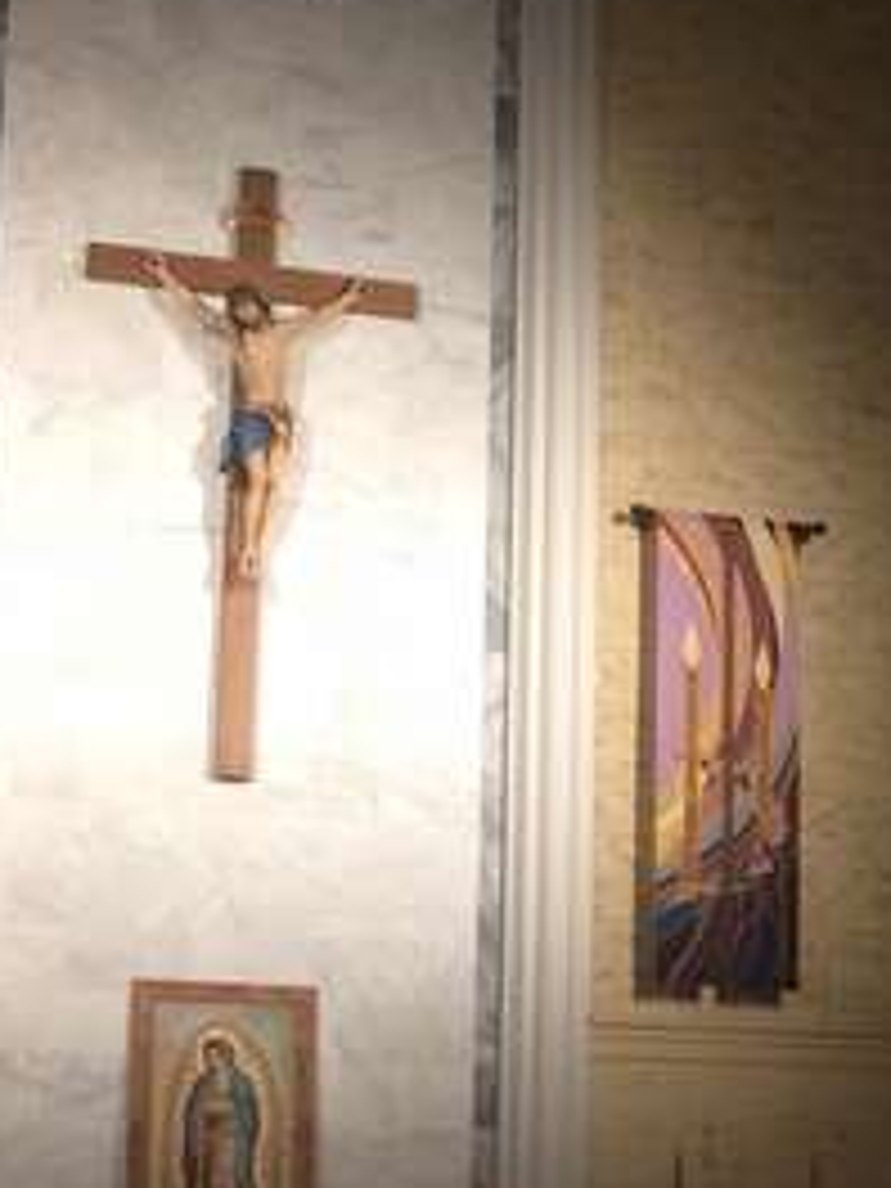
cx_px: 684
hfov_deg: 16.7
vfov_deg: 22.2
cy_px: 724
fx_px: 3020
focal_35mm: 88
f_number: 2.2
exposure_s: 1/30
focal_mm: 4.15
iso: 100
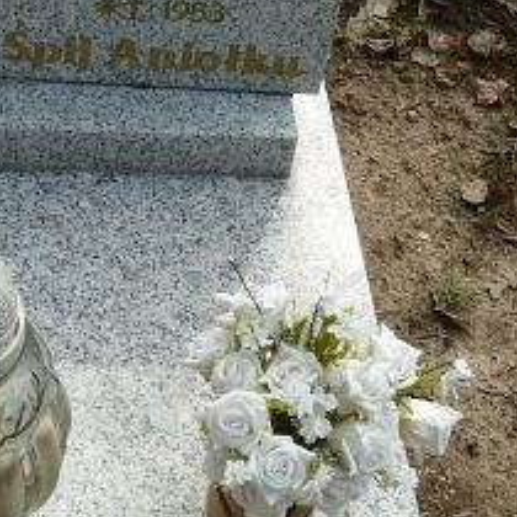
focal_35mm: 97
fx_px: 1639
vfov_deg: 17.9
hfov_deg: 17.8
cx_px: 118
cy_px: 305
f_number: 4
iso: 80
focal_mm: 7.9
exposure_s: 1/200
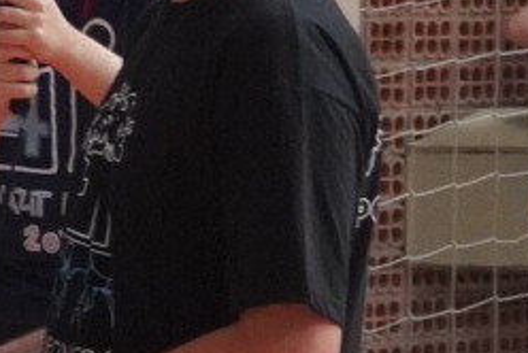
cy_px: -26
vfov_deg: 5.2
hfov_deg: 7.4
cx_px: -620
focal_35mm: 264
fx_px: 3880
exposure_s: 1/160
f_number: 4.5
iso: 4000
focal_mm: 27
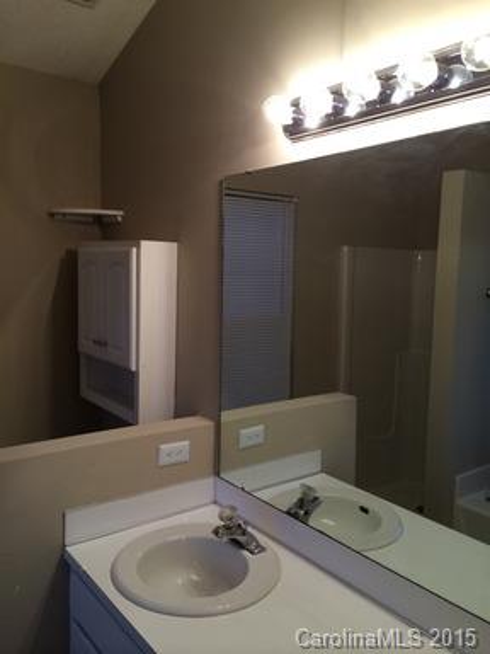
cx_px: 245
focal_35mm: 30
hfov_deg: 46.8
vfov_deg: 60.0
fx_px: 566
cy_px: 327
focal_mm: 4.12
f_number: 2.2
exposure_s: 1/30
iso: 40
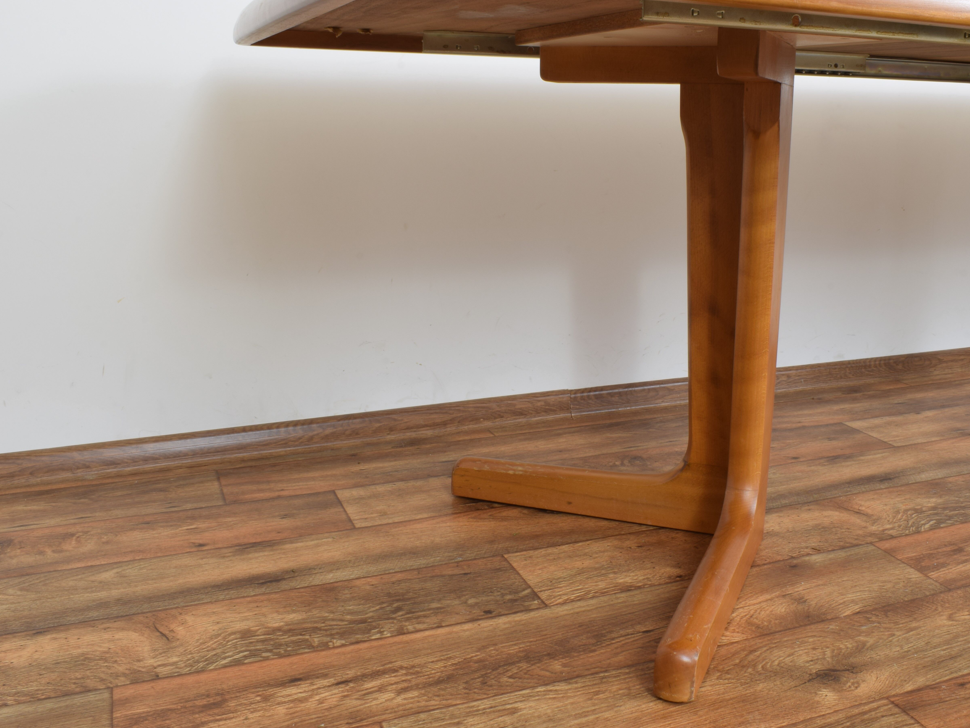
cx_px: 599
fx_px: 1009
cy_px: 364
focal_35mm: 36
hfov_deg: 50.9
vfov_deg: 39.7
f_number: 25
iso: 100
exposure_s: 5
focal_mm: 20
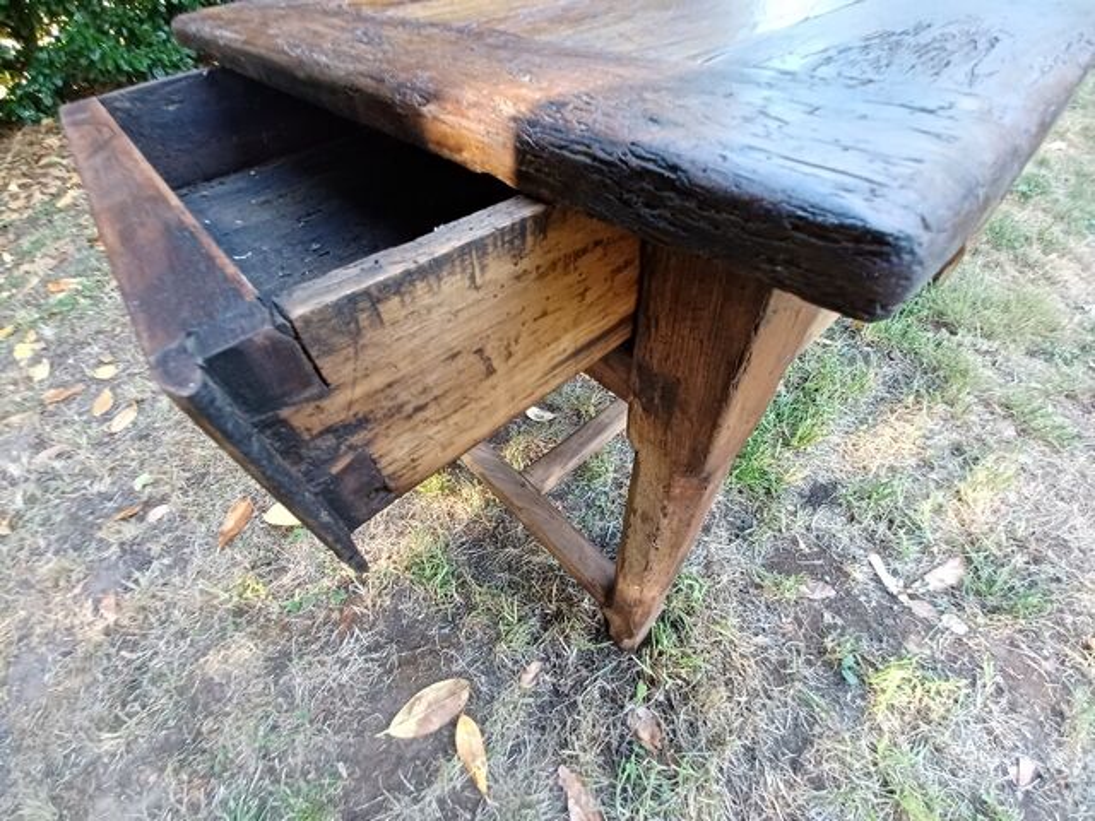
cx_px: 548
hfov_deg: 106.2
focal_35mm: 13
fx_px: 411
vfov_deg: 89.9
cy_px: 410
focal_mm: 1.42
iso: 200
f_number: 2.2
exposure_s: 1/33
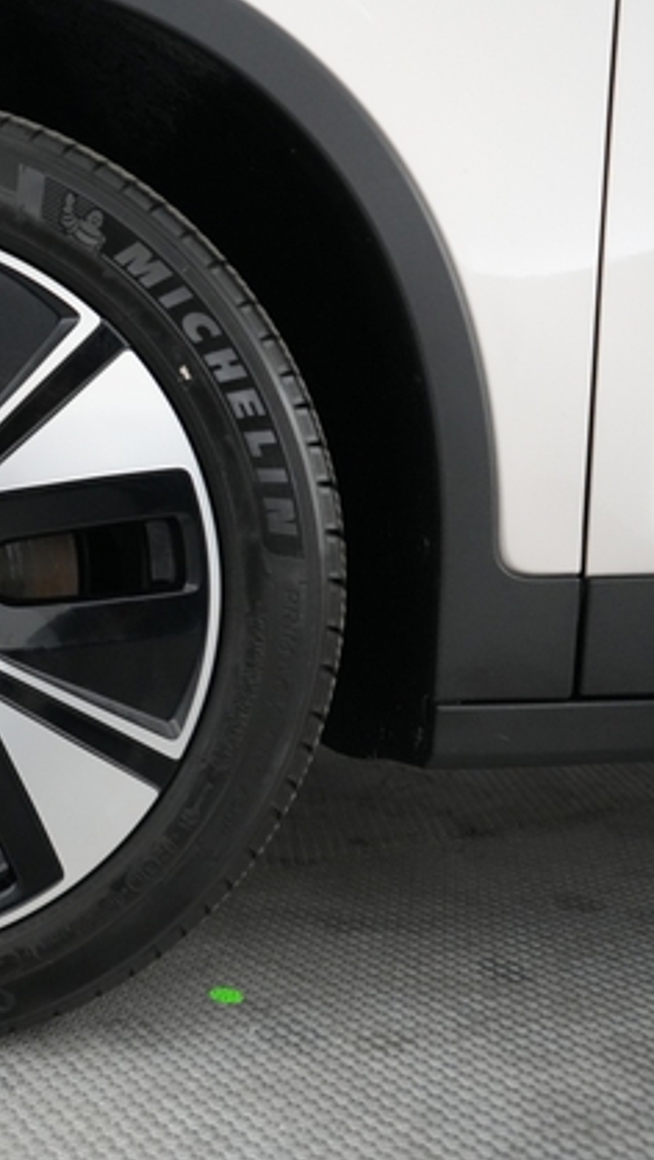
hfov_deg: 26.1
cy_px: 573
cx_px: -158
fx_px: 1232
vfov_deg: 50.5
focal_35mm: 40
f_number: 2.8
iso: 5000
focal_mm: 25
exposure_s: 1/160
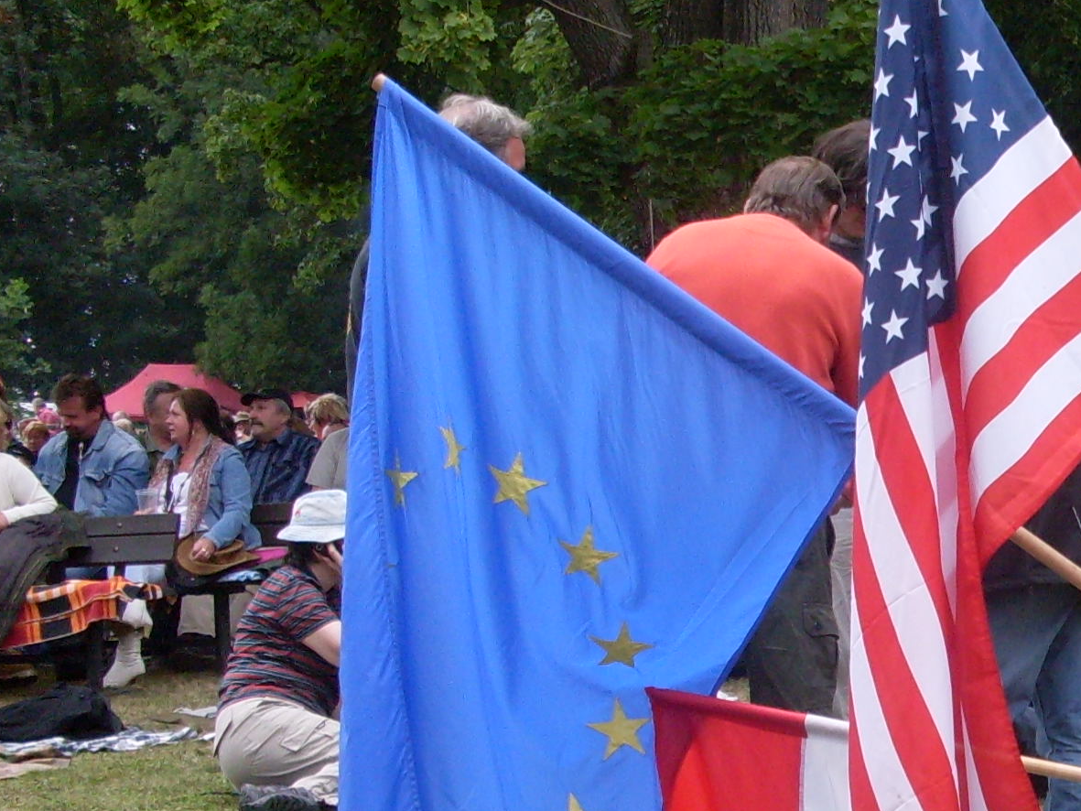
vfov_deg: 14.0
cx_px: 1370
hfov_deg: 17.6
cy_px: 654
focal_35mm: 105
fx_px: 3279
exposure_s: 1/180
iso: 80
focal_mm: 6.3
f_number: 2.8
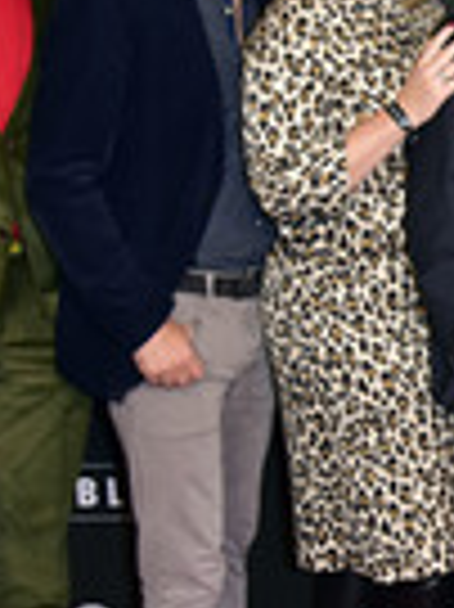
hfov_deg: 17.9
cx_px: 578
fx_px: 1349
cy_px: 315
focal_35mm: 77
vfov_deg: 25.4
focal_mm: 24
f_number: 8
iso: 2000
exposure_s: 1/250
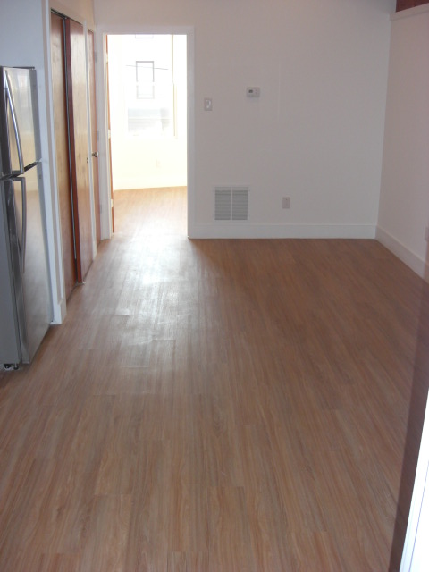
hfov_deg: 37.7
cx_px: 214
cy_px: 286
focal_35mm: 38
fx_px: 628
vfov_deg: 49.0
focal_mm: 7.9
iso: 200
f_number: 2.8
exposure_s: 1/100
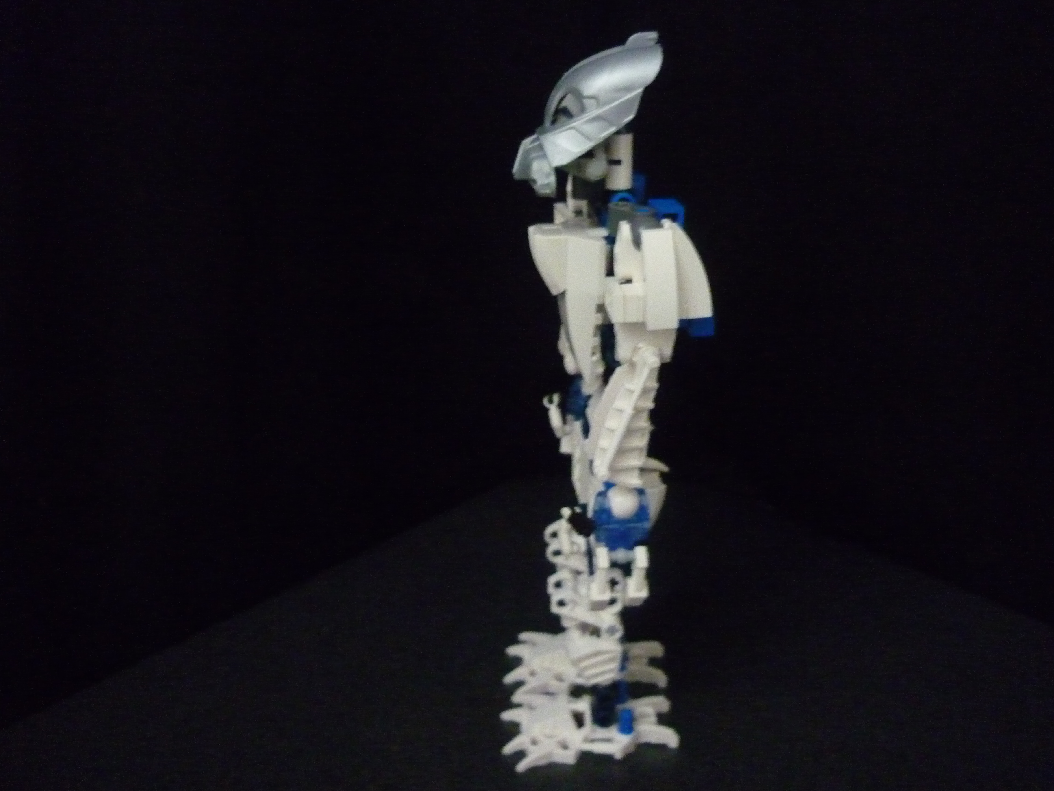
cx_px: 527
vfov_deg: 42.9
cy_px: 396
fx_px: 1005
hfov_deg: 55.4
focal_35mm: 33
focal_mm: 5.5
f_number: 2.8
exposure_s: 1/13
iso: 800
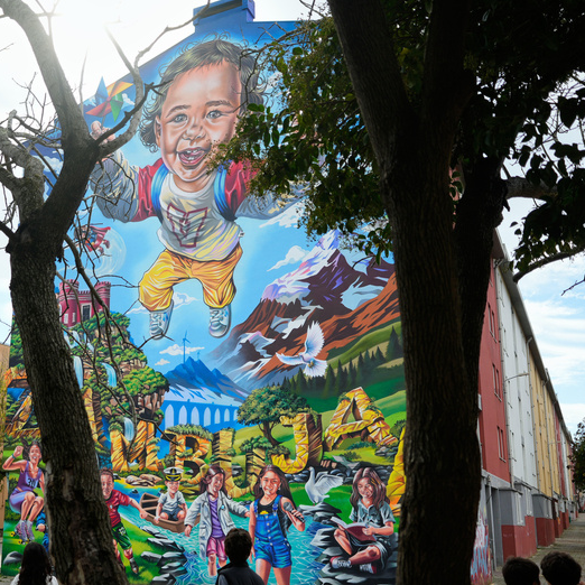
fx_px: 765
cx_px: 165
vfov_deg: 41.7
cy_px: 347
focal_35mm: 40
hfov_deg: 40.9
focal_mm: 24
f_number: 2.8
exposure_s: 1/800
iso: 100
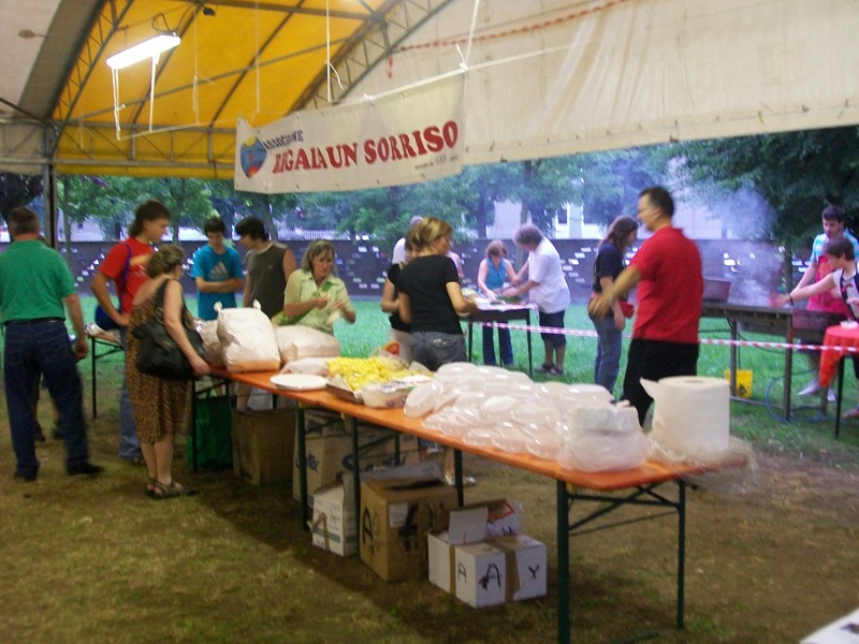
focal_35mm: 45
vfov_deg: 32.2
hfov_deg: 42.1
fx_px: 1117
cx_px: 430
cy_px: 322
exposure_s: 1/13
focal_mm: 7.6
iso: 160
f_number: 3
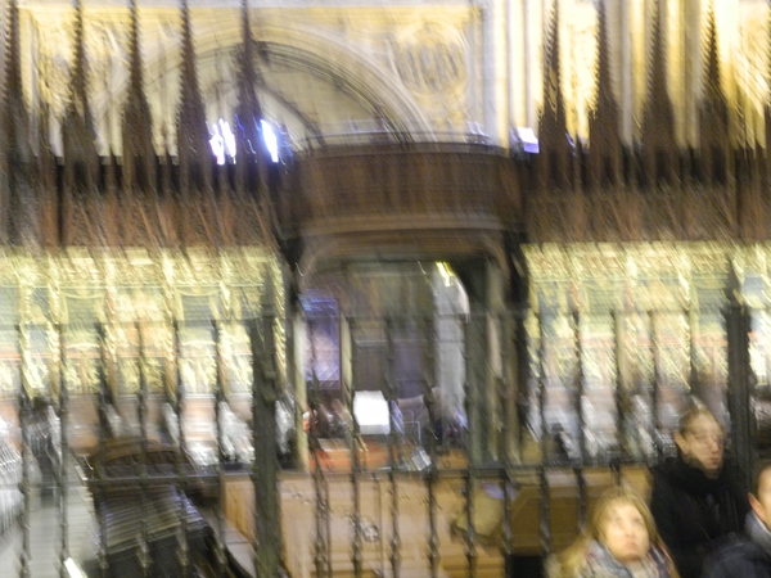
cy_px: 289
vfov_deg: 14.1
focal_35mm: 105
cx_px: 386
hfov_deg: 18.7
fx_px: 2339
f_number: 4.5
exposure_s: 1.6
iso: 450
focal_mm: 22.5
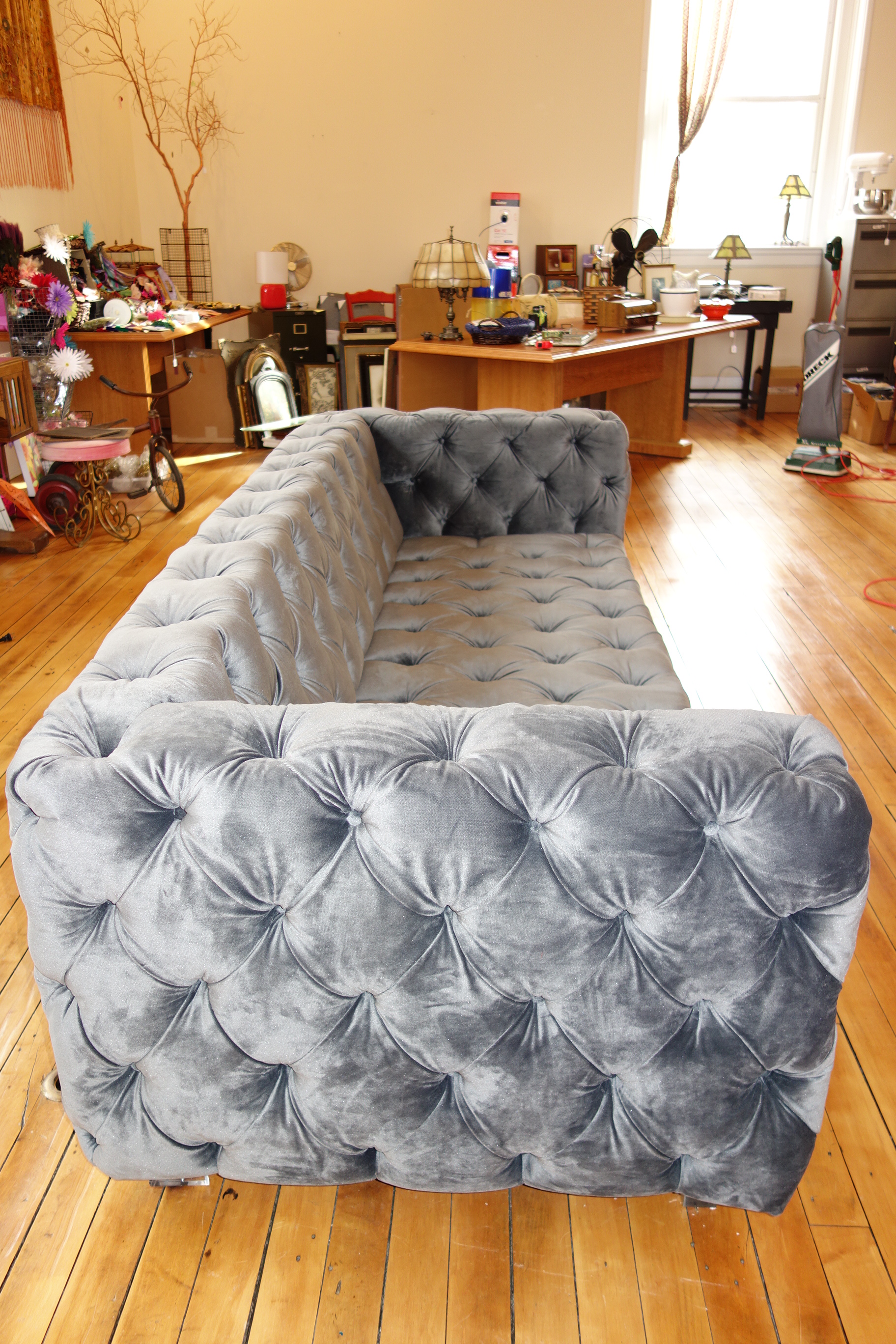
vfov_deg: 65.5
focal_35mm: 28
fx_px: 1045
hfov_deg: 46.4
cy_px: 672
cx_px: 448
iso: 125
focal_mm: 10.4
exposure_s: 1/30
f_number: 1.8
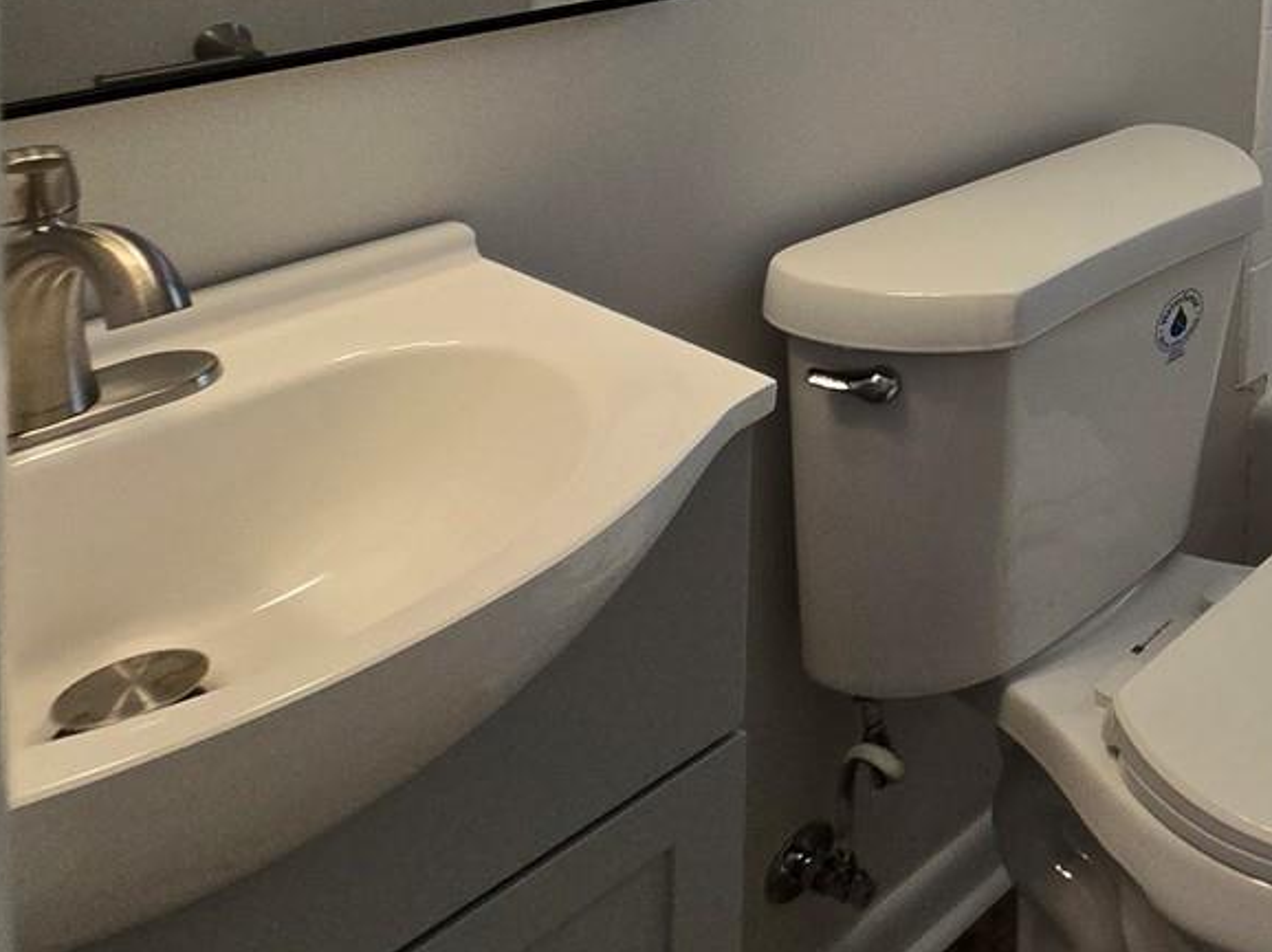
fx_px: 1322
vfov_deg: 32.7
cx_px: 1679
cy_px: -187
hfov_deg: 34.7
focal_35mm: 36
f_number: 2.2
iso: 100
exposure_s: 1/120
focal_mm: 2.2
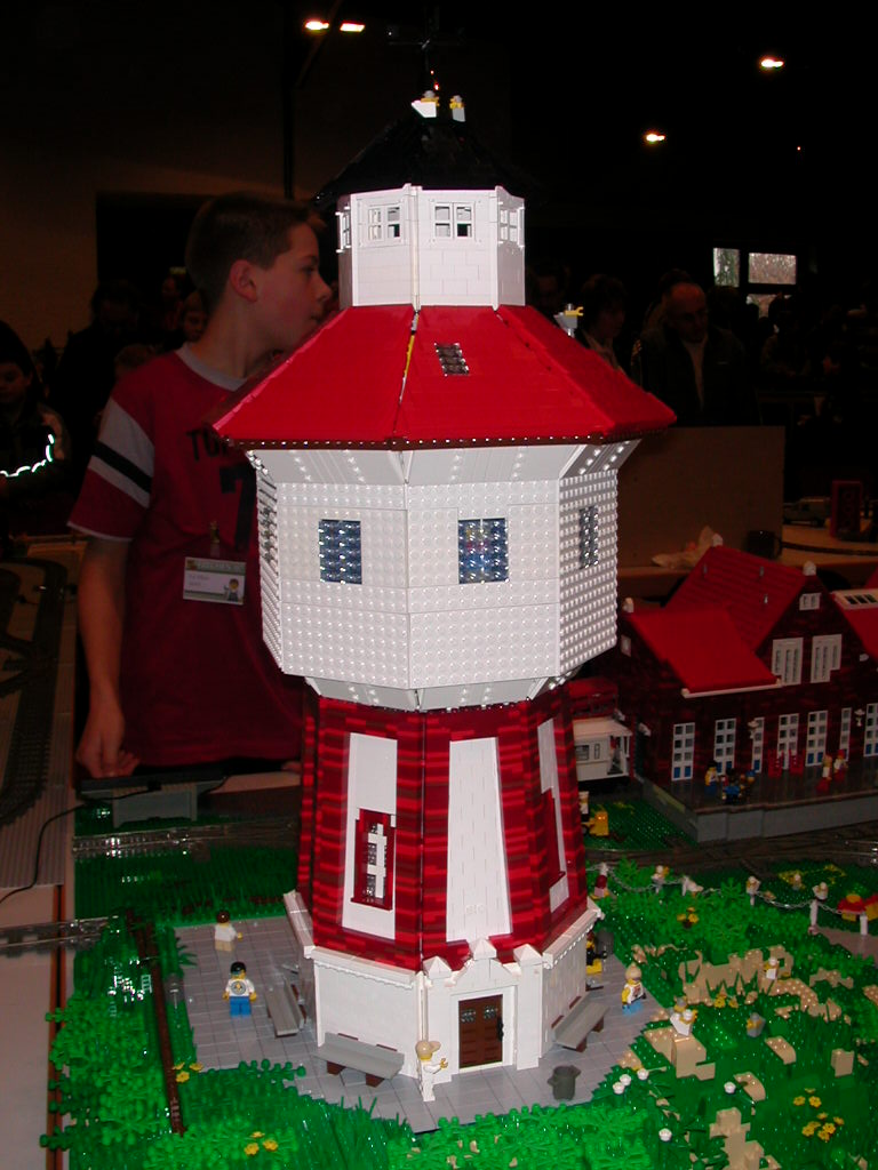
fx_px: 1251
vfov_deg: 50.1
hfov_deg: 38.7
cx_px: 439
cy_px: 585
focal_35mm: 37
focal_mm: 5.6
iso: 100
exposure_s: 1/59.9
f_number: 4.5
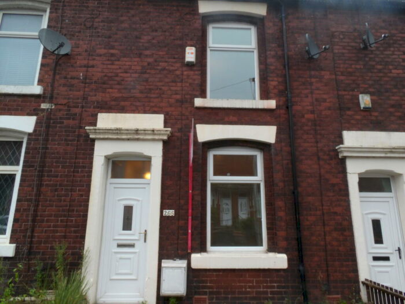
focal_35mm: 24
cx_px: 202
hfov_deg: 71.6
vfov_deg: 56.8
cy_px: 152
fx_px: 281
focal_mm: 4.3
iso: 200
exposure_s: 1/23
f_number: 4.1
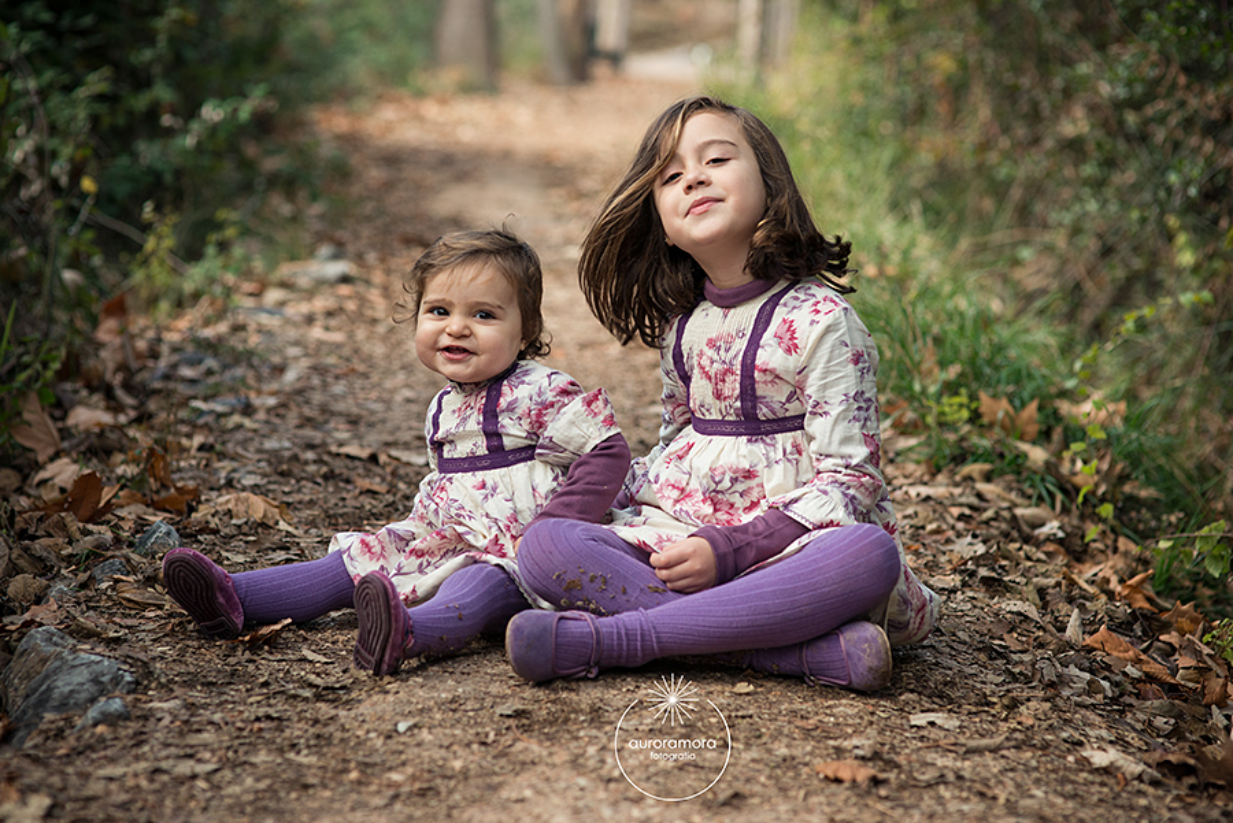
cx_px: 616
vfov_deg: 16.1
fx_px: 2913
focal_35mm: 85
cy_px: 412
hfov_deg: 23.9
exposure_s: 1/1000
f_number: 2.8
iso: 500
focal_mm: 85
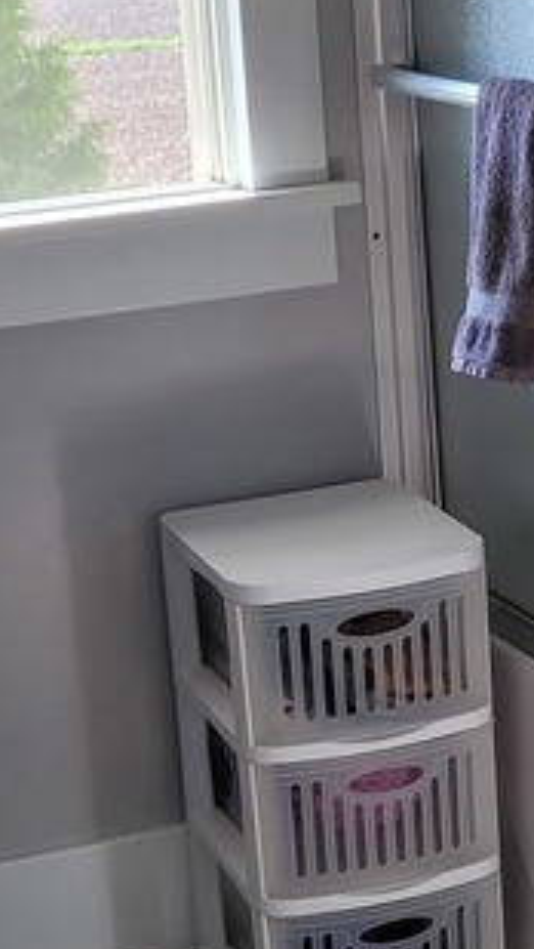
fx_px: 2490
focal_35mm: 99
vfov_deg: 21.5
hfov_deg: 12.2
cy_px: 562
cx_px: 328
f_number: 1.8
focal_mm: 5.4
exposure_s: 1/120
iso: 50
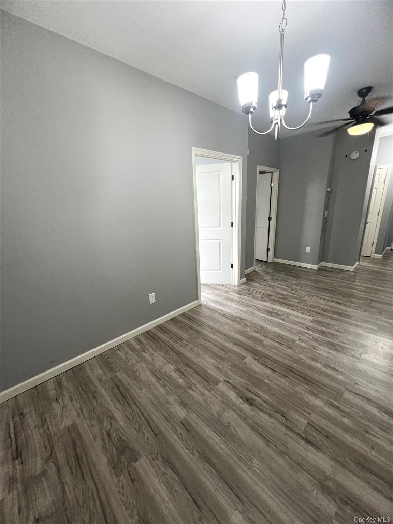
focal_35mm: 13
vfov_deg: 106.2
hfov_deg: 89.9
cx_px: 196
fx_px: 197
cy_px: 262
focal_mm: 1.57
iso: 125
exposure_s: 1/60
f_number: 1.8
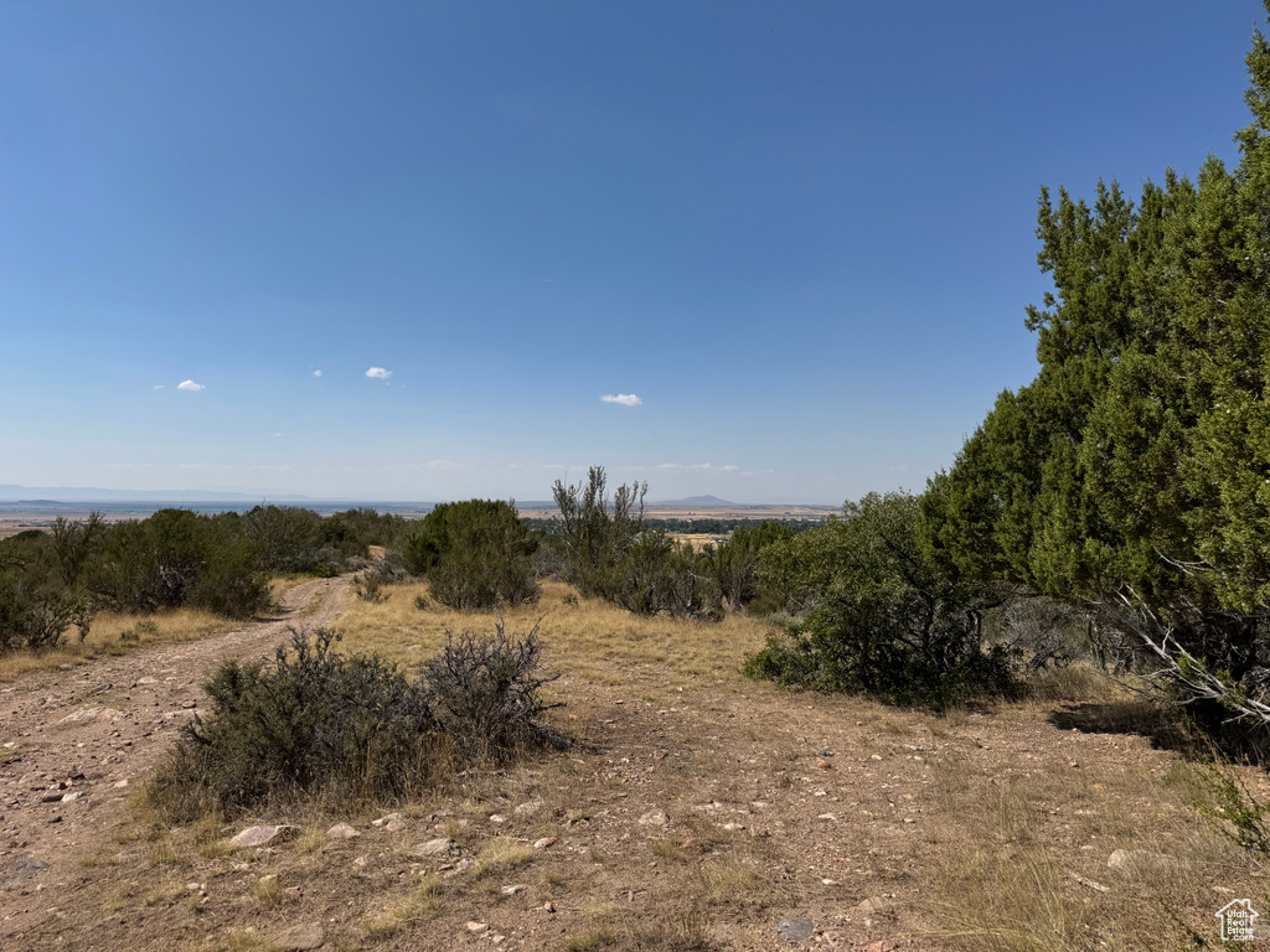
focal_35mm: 24
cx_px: 635
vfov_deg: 56.8
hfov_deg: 71.6
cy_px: 476
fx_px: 881
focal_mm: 6.76
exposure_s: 1/7937
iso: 80
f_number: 1.78
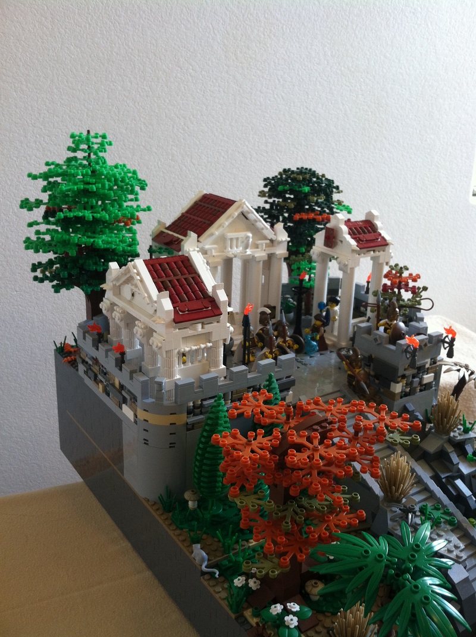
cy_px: 318
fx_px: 643
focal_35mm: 35
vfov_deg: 52.7
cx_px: 238
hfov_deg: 40.6
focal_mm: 3.85
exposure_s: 1/15
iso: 80
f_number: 2.8
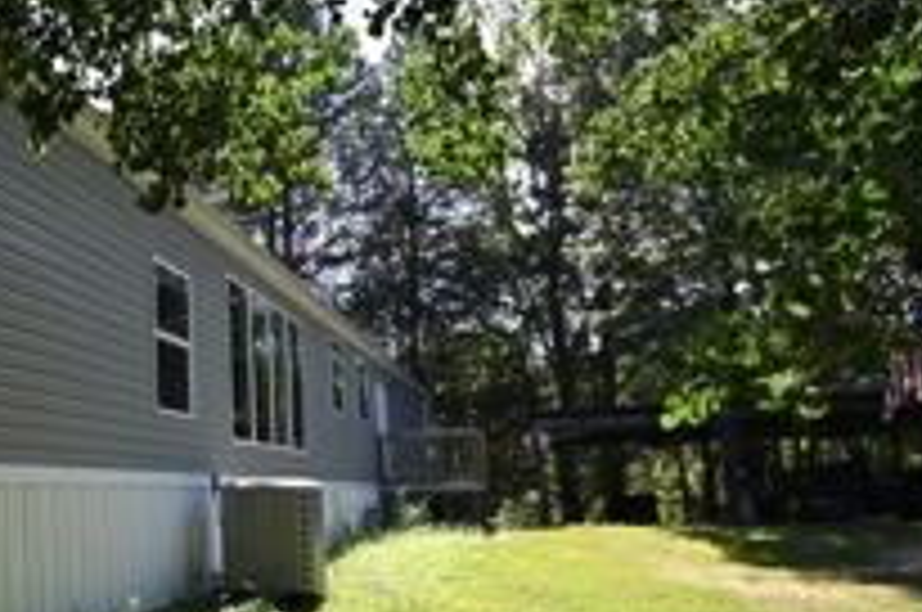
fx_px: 844
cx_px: 49
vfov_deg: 39.4
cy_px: 407
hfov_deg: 49.3
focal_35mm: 33
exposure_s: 1/250
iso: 125
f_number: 5.6
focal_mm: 10
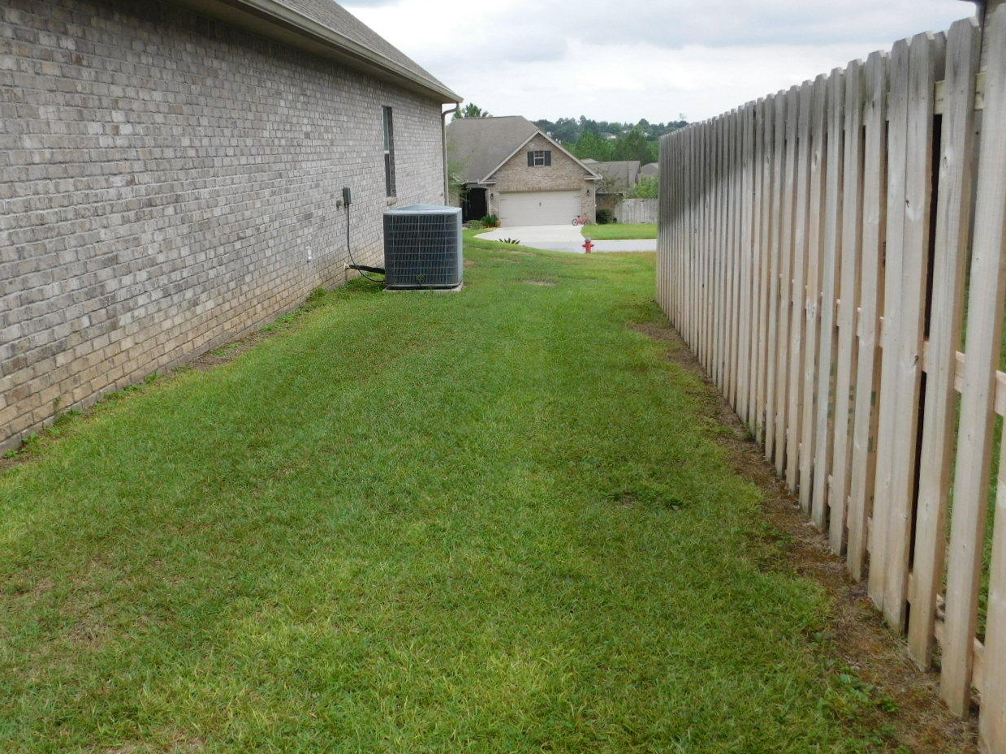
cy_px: 342
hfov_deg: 57.6
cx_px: 378
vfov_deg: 45.4
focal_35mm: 31
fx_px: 901
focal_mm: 4.1
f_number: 3
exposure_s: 1/800
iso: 125
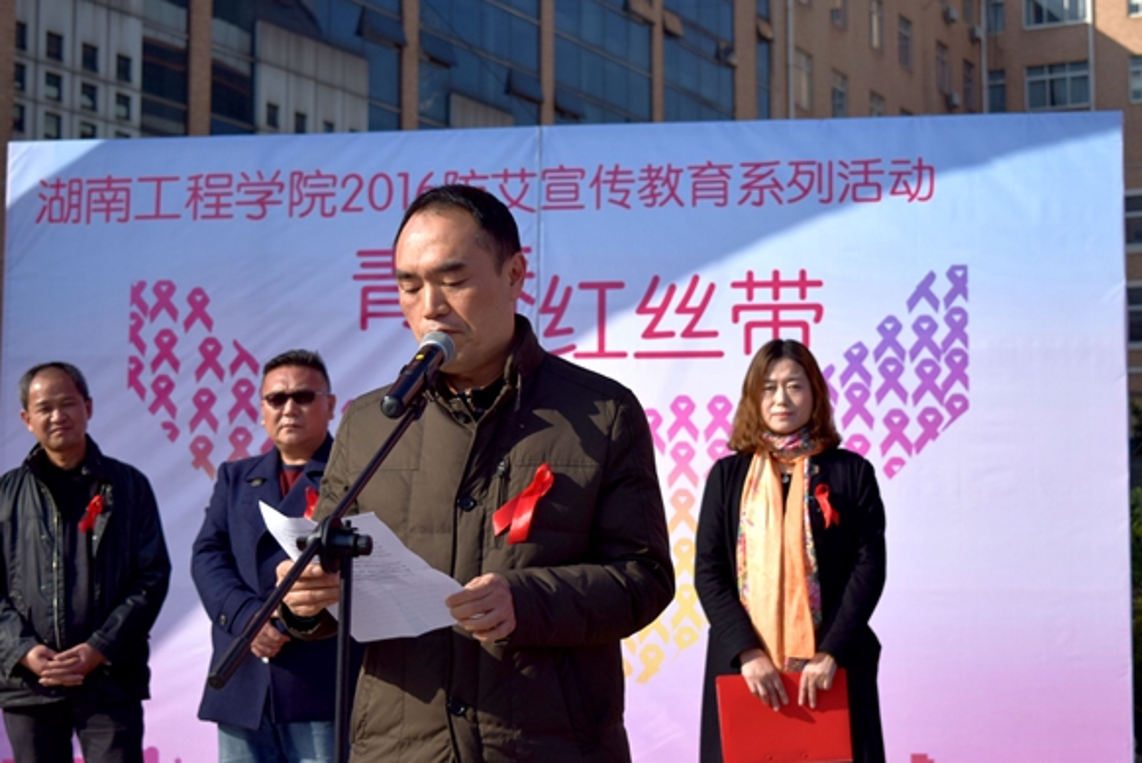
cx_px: 577
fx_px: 2063
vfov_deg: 21.0
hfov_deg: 30.9
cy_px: 383
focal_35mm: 65
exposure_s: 1/1600
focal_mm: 42
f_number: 5
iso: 200
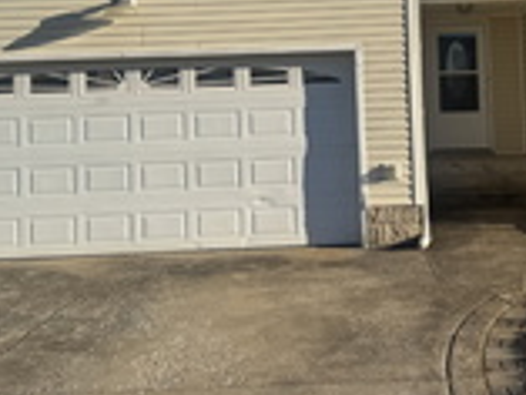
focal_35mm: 61
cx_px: 362
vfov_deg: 23.6
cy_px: 57
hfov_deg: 31.3
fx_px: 928
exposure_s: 1/4310
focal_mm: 6.76
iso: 80
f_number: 1.78
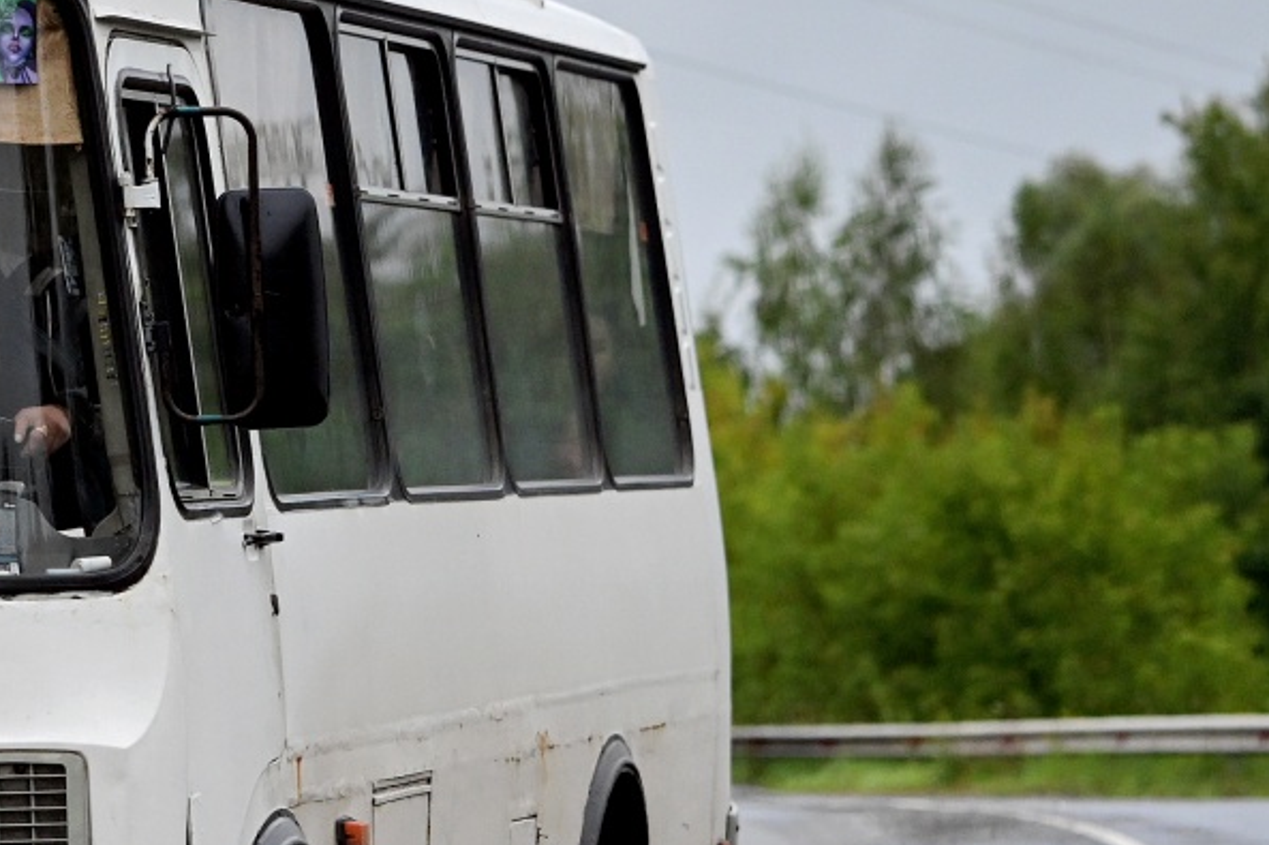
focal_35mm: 215
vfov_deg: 6.4
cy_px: 466
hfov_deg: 9.4
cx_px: -332
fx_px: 7576
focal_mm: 85
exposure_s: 1/4000
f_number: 2.8
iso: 2000
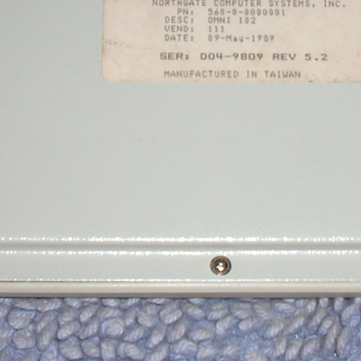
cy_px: 51
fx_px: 1463
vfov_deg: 14.0
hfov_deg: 14.1
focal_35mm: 124
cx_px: 212
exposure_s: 1/60
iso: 64
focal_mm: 6.2
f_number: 2.8
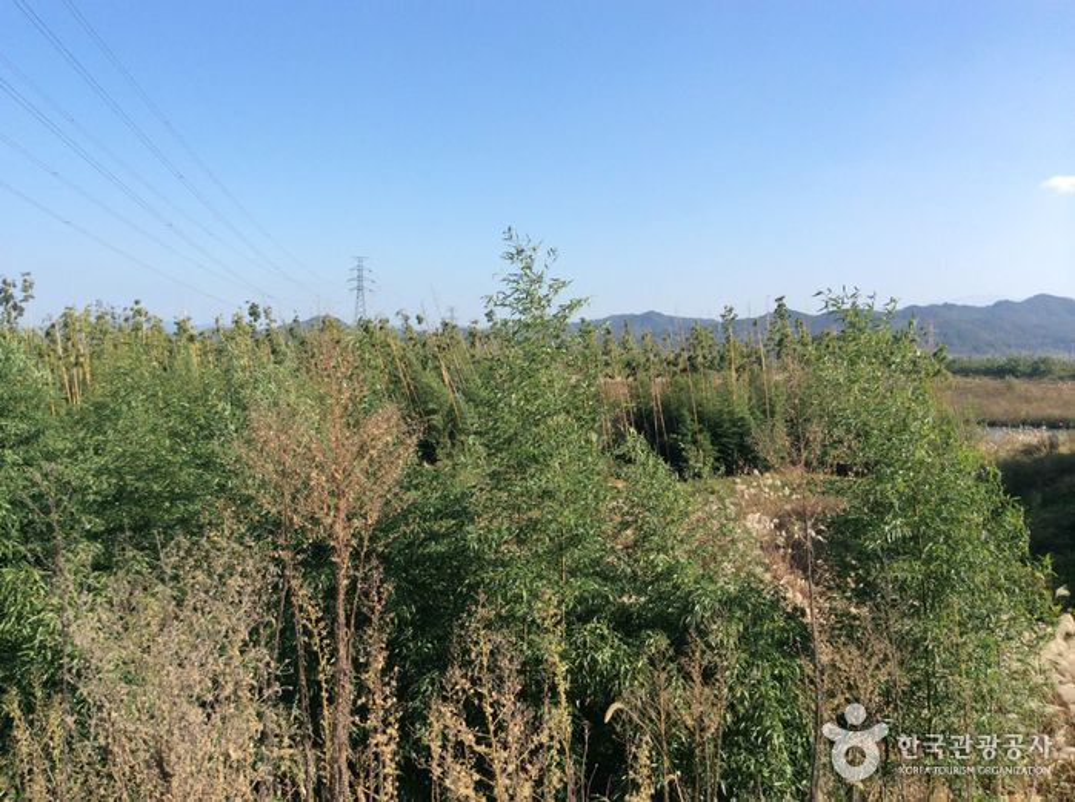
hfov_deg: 55.4
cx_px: 538
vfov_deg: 42.8
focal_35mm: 33
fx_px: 1023
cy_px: 401
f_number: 2.4
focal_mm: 3.3
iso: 32
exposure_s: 1/867
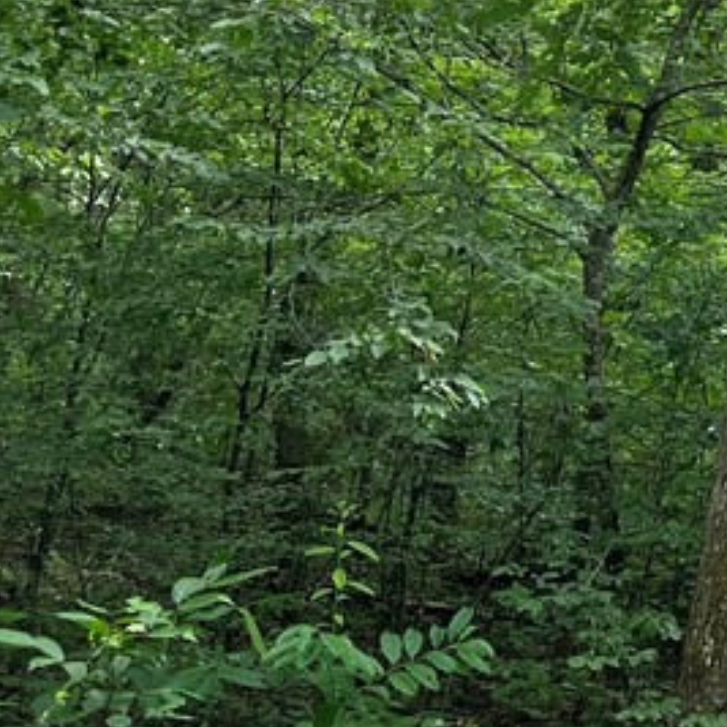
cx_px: 1176
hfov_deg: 17.2
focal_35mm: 88
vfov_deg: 19.6
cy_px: 166
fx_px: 2091
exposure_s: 1/121
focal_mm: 5.1
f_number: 1.6
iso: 64
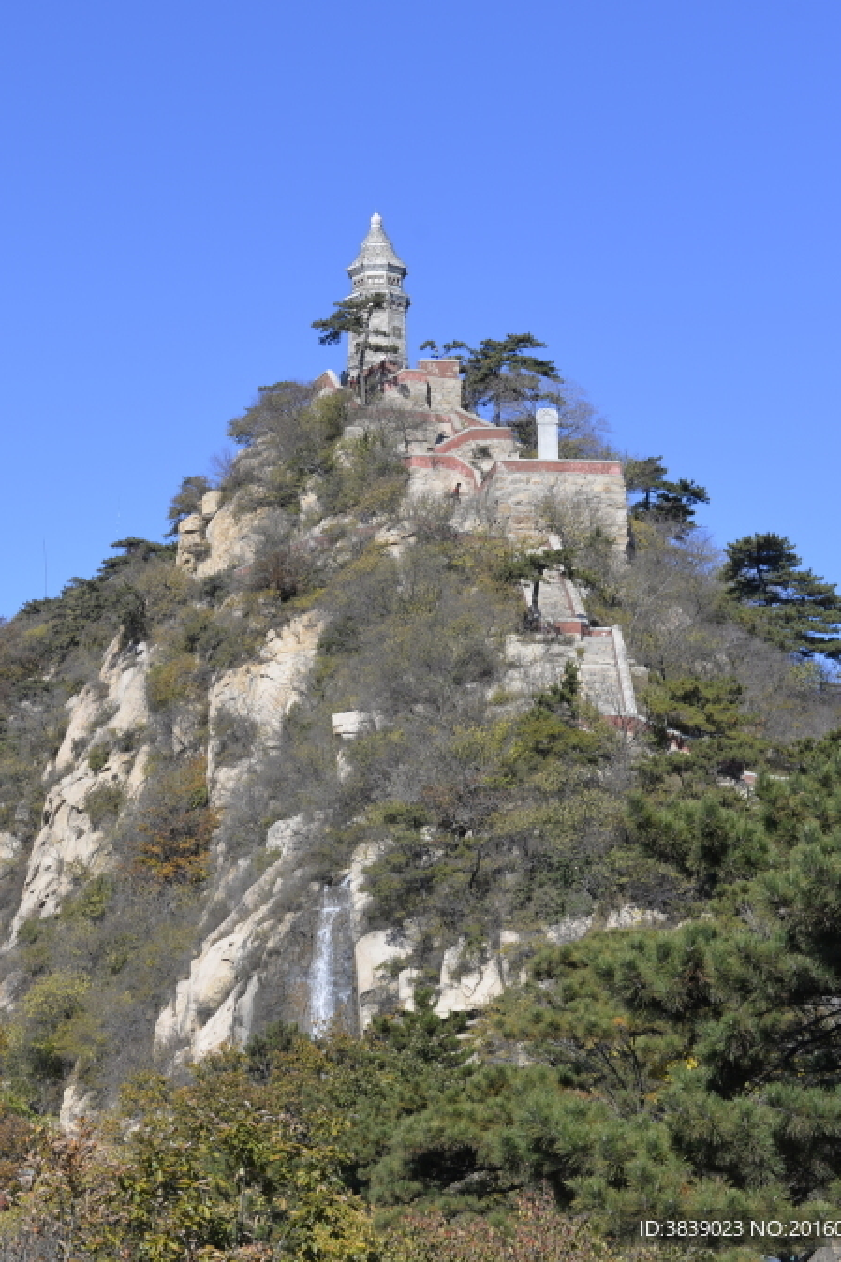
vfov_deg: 26.7
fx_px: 2664
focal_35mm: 76
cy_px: 625
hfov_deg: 17.7
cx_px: 94
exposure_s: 1/250
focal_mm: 50
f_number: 8
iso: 100
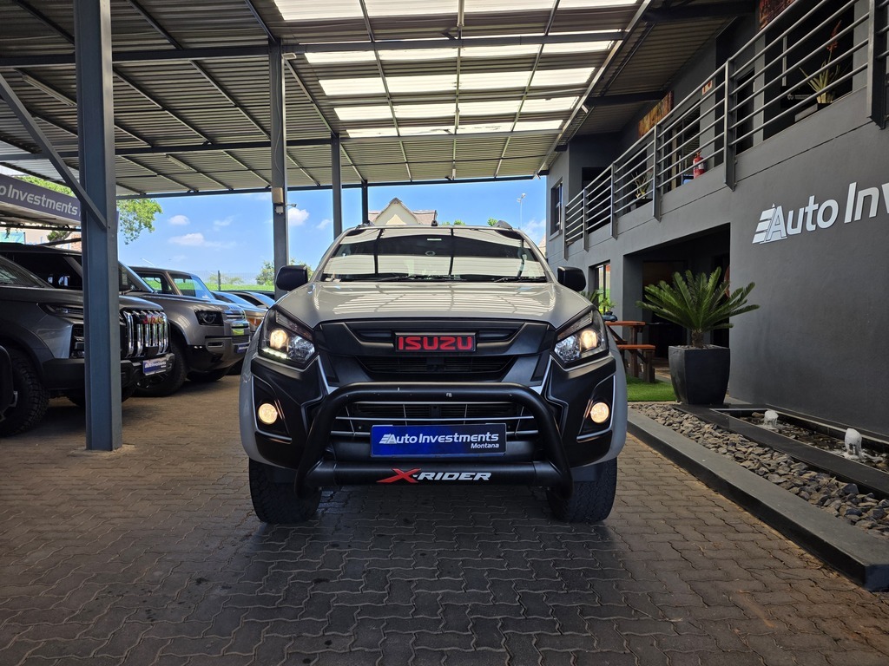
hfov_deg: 73.9
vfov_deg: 58.9
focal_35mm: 23
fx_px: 591
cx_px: 444
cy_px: 333
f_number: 1.7
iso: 80
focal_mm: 6.25
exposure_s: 1/2077
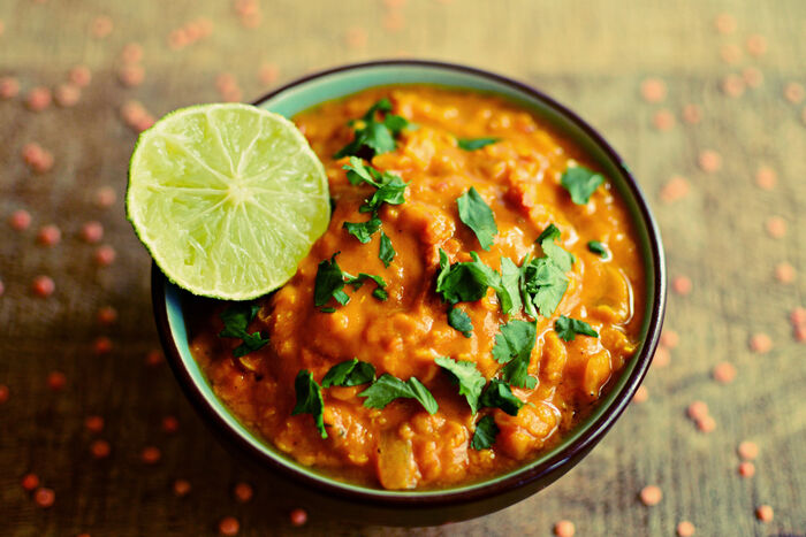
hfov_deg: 37.8
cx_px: 403
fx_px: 1176
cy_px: 268
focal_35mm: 52
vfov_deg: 25.8
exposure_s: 1/40
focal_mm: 35
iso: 640
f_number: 2
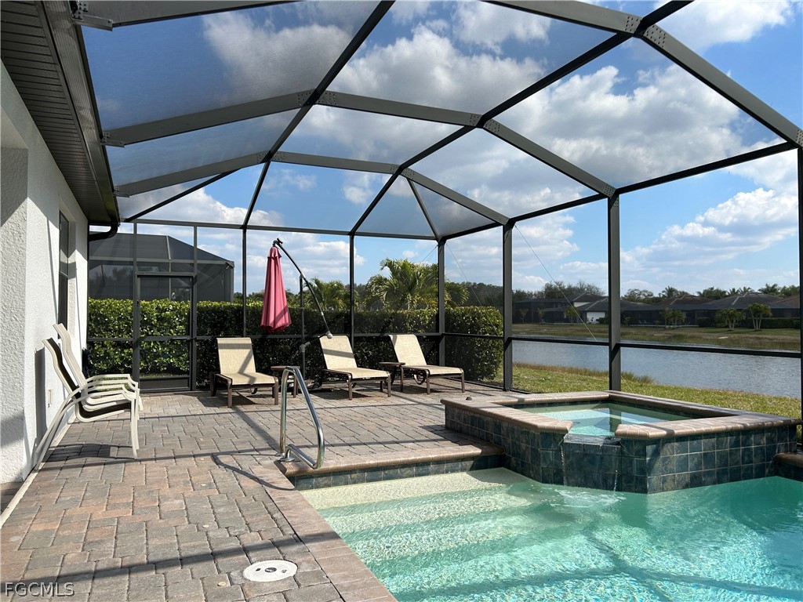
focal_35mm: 26
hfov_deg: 67.3
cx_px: 402
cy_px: 301
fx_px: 603
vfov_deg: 53.1
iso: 50
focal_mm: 5.7
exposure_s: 1/3165
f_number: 1.5
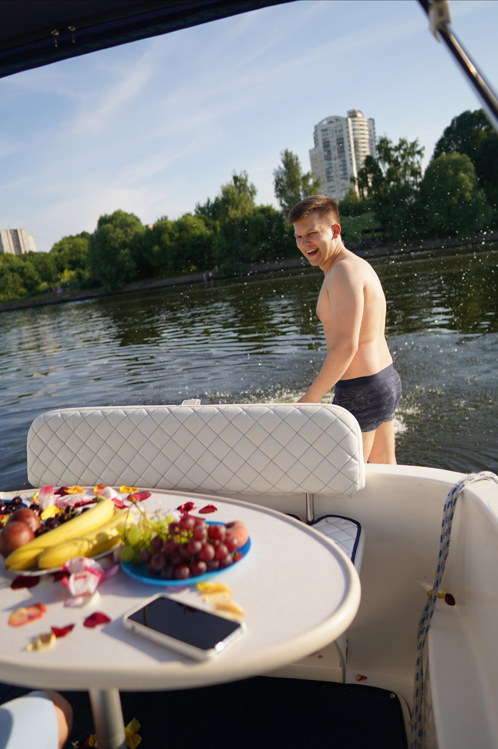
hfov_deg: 53.0
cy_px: 374
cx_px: 249
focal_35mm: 24
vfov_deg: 73.8
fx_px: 499
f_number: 1.6
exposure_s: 1/5000
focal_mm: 16
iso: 100
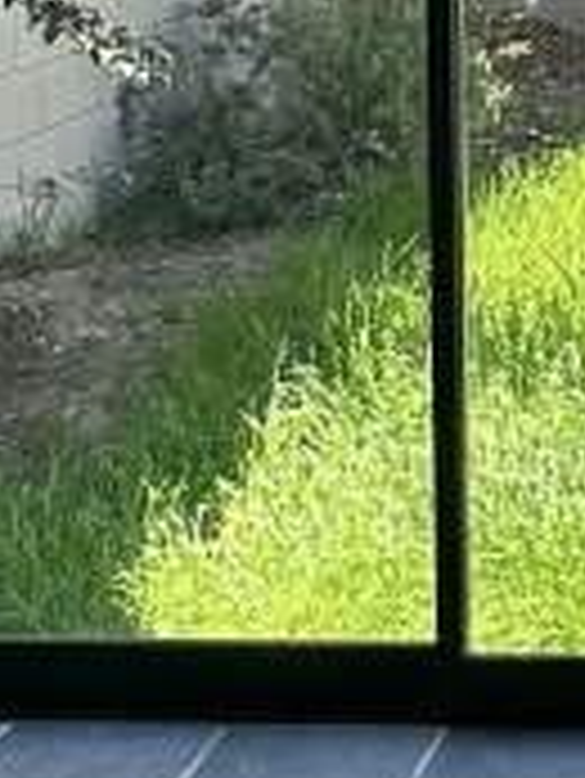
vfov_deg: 18.8
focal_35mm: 98
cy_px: -175
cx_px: 943
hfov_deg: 13.9
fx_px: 2206
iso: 40
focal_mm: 2.22
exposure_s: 1/567
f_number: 2.2
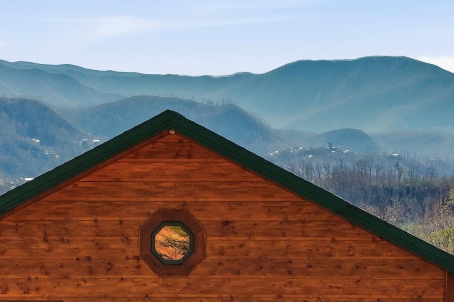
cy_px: 381
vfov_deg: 14.5
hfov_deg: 22.4
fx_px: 1147
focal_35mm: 91
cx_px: 227
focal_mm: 14.4
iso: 400
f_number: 2.8
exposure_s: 1/2000
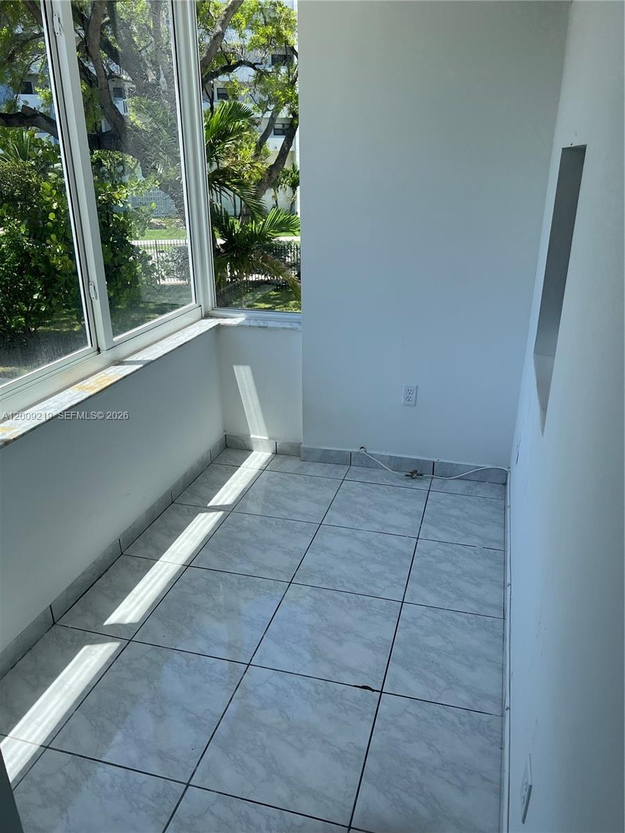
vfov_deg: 67.3
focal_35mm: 26
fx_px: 626
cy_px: 416
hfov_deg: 53.1
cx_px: 312
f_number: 1.5
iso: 50
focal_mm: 5.7
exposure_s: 1/1100
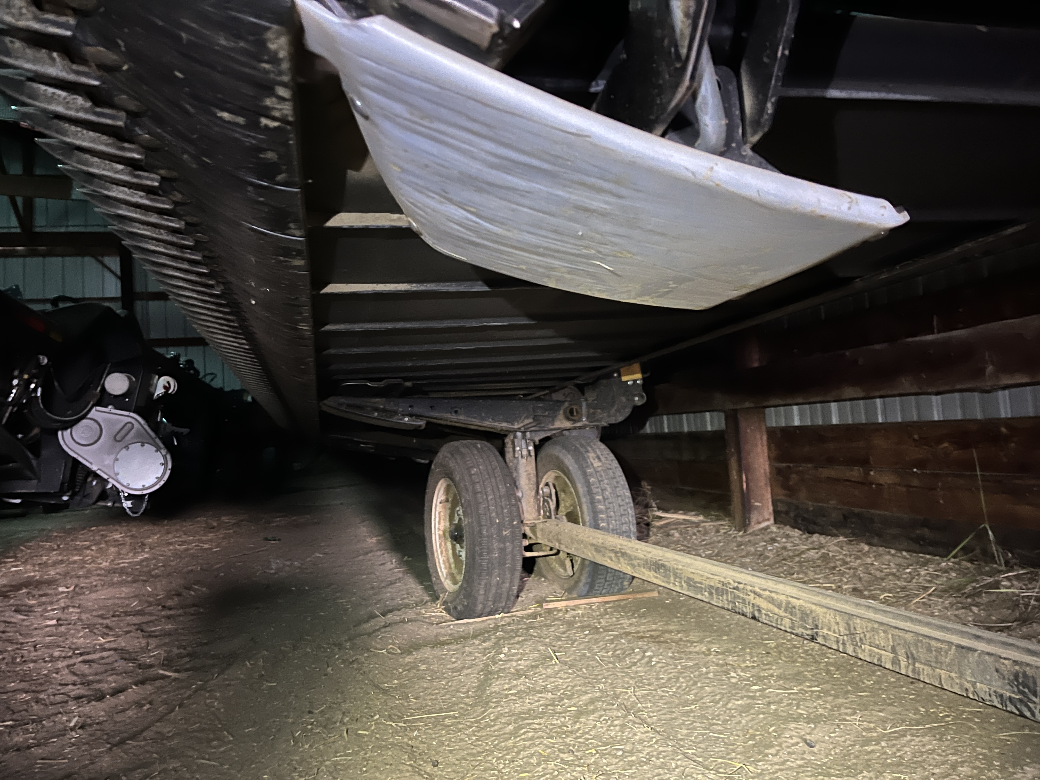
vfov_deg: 53.1
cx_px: 520
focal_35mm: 26
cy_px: 390
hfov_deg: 67.3
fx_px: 781
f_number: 1.6
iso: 640
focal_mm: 5.1
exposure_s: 1/13
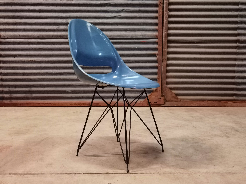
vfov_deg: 44.2
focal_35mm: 32
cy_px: 92
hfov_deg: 56.8
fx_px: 227
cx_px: 123
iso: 640
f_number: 1.9
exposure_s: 1/25
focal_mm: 6.71
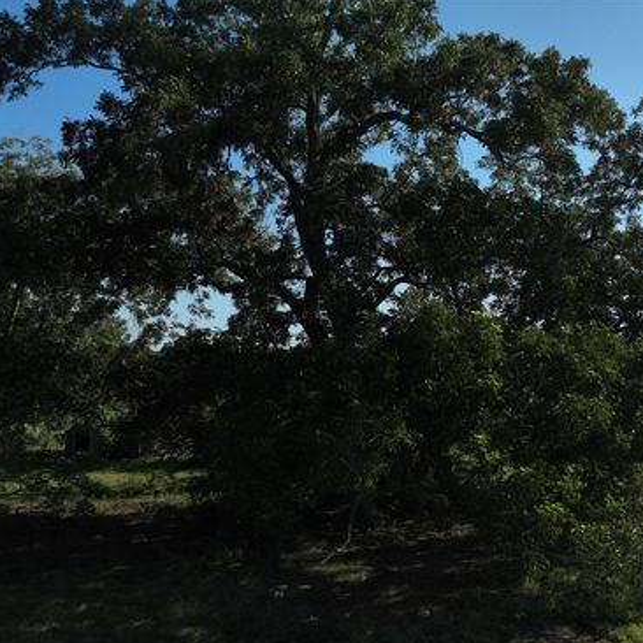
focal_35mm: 29
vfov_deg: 55.6
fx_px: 609
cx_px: 423
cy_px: 326
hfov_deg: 54.6
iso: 110
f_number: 2.8
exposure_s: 1/4000
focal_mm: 12.29
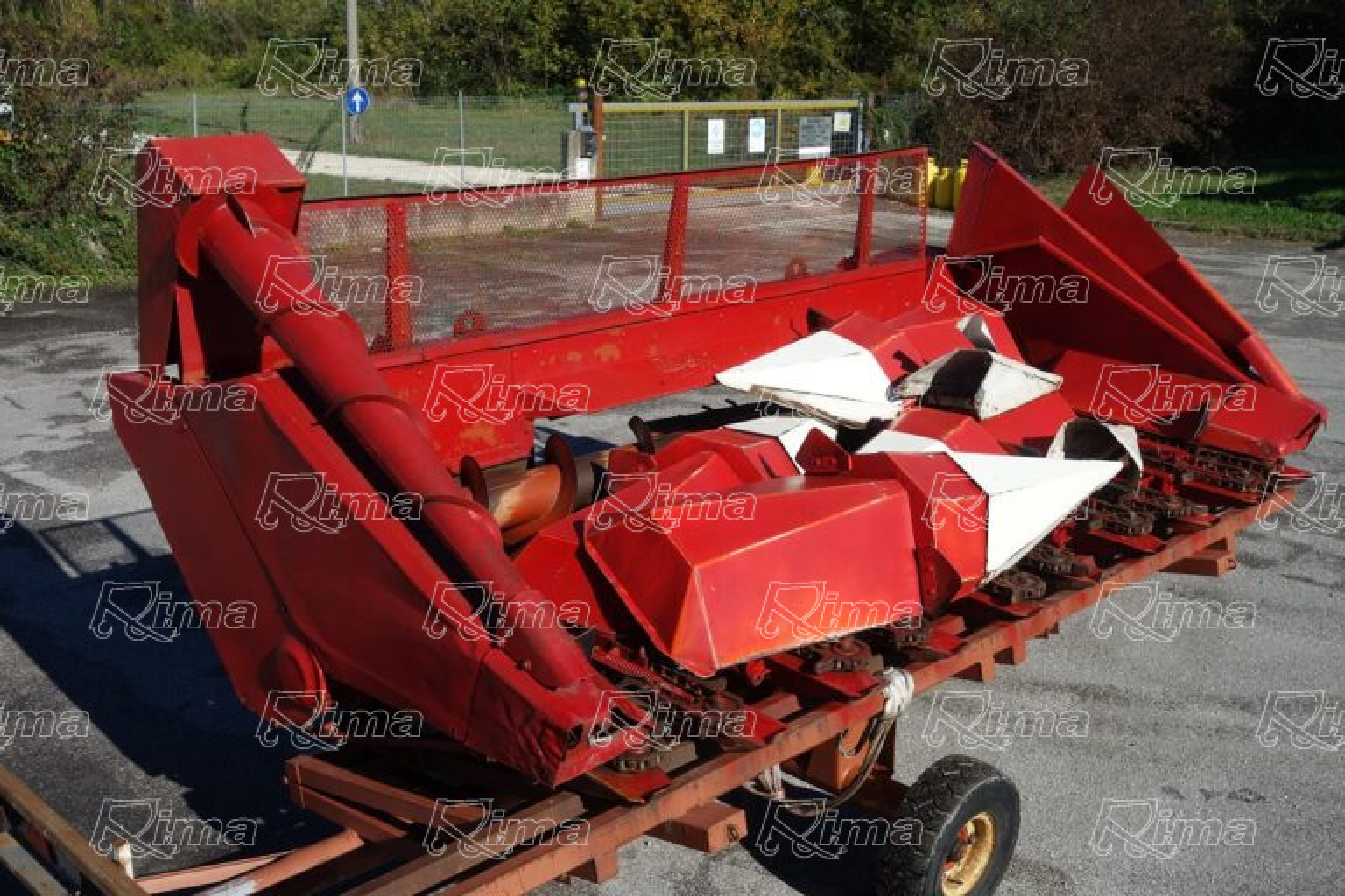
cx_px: 672
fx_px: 1494
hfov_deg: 48.5
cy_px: 448
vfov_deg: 33.4
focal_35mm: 40
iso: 125
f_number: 5.6
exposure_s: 1/800
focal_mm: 14.75
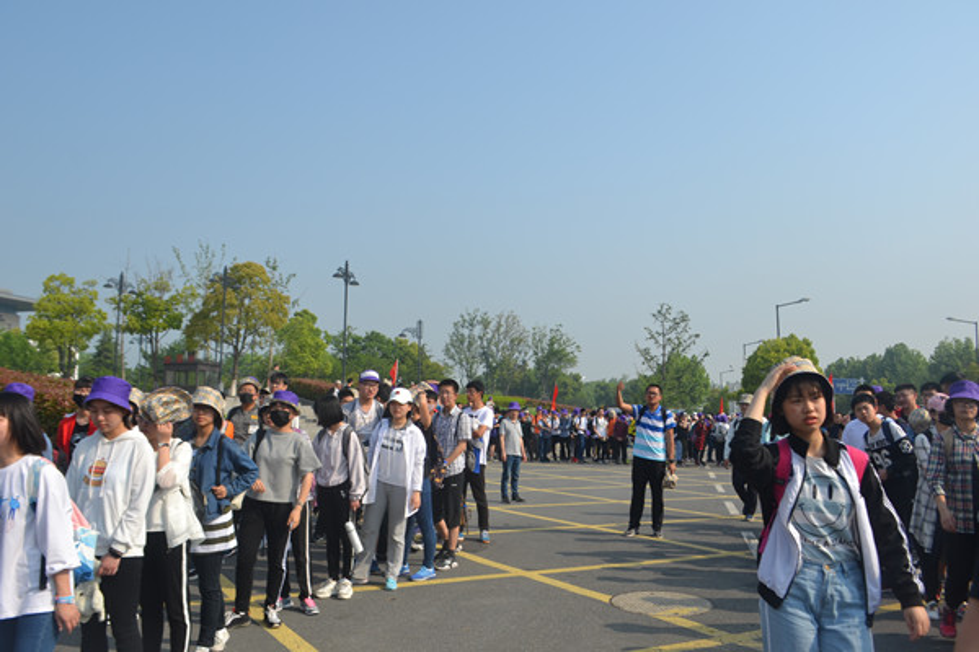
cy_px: 326
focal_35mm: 27
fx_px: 734
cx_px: 490
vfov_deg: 47.9
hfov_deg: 67.4
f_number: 8
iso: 100
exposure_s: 1/250
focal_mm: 18
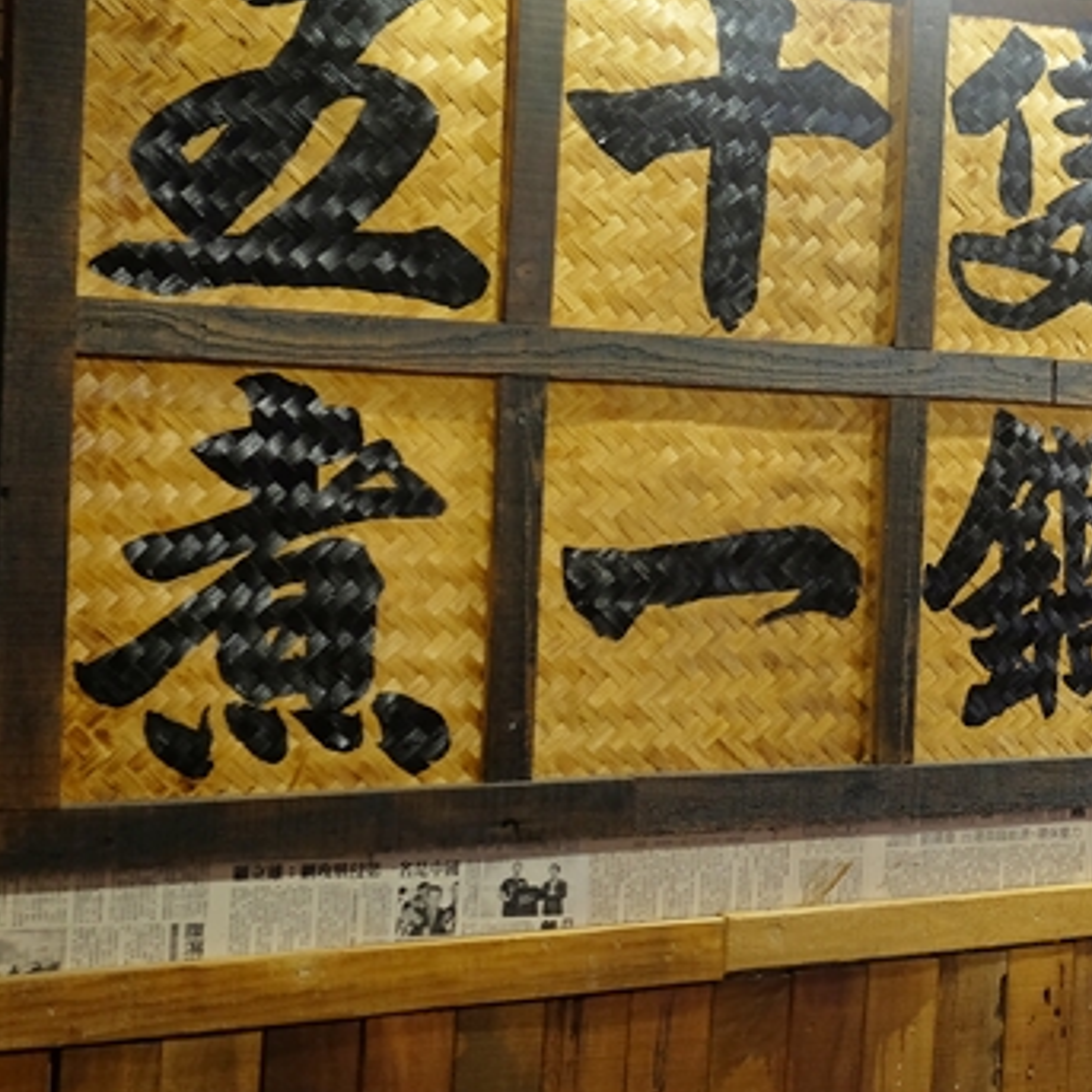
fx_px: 2784
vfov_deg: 22.2
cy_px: 560
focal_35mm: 78
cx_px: 1277
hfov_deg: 20.8
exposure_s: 1/80
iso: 1000
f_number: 2.8
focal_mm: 23
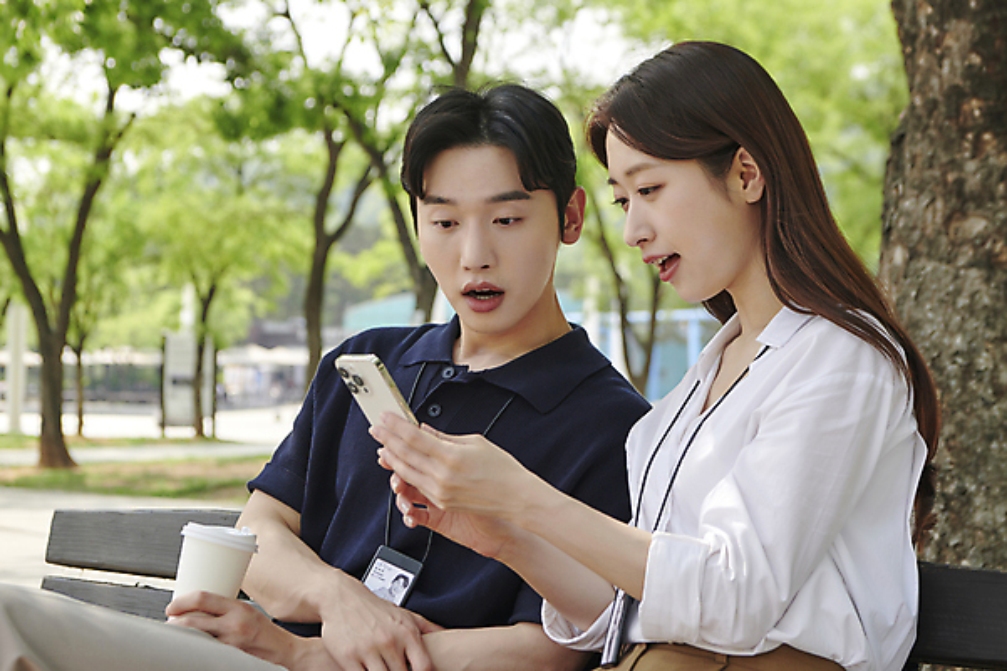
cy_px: 336
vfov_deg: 16.2
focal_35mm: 84
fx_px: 2348
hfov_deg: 24.2
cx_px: 504
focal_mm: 70
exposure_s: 1/250
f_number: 5.6
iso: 160
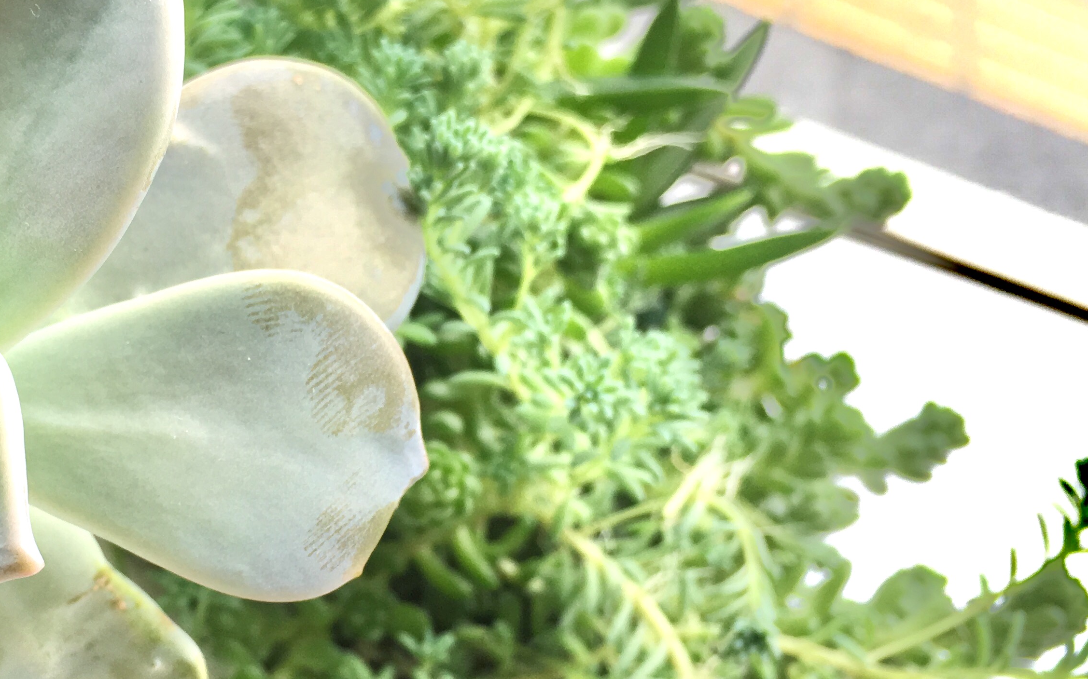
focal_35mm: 55
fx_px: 1631
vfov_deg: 23.5
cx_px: 276
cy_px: 386
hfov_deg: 36.1
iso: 32
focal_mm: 4.15
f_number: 2.2
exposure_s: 1/120
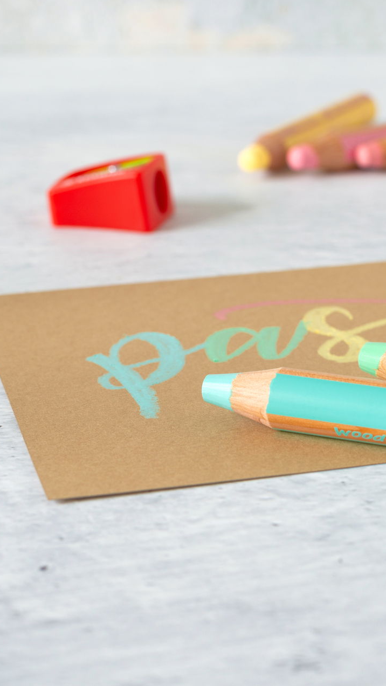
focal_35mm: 79
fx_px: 1438
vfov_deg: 26.9
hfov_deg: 15.1
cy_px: 342
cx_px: 366
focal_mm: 50
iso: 160
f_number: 7.1
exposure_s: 1/80
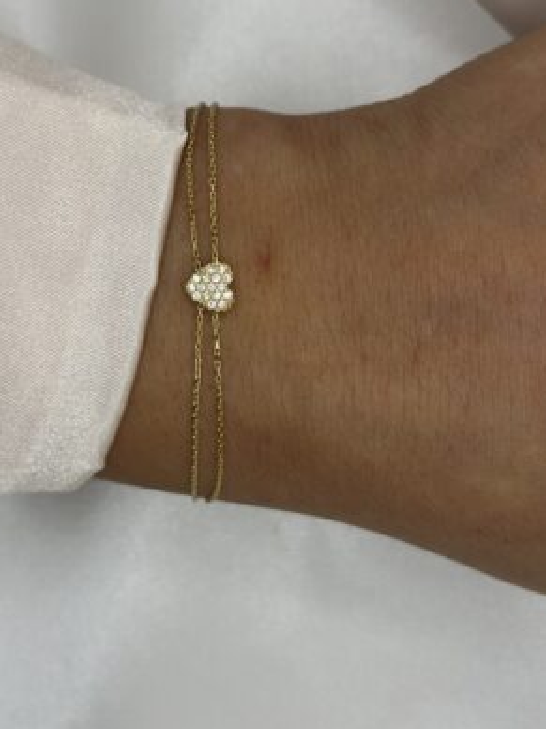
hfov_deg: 22.2
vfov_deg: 29.3
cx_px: 195
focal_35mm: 66
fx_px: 1388
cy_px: 305
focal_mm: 6.86
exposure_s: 1/1667
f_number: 1.78
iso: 80
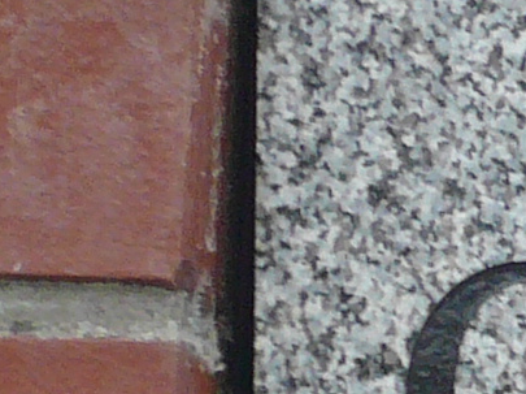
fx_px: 5648
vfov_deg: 4.0
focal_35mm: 372
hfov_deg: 5.1
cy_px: 696
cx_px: 1405
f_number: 3.6
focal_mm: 8.1
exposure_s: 1/30
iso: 100
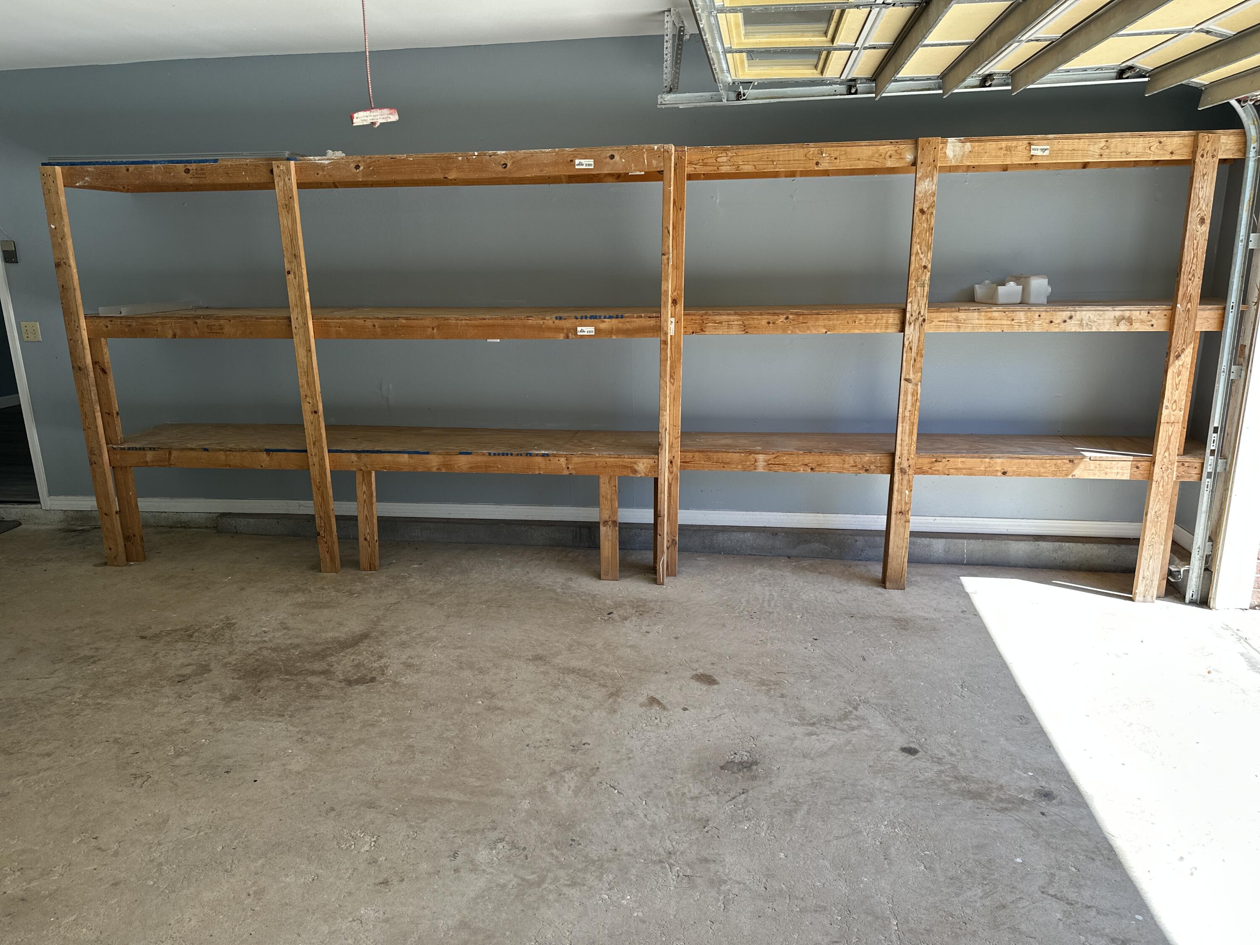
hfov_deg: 71.6
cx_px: 630
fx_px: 874
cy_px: 472
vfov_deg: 56.8
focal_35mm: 24
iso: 80
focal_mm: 6.86
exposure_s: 1/454
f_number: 1.78
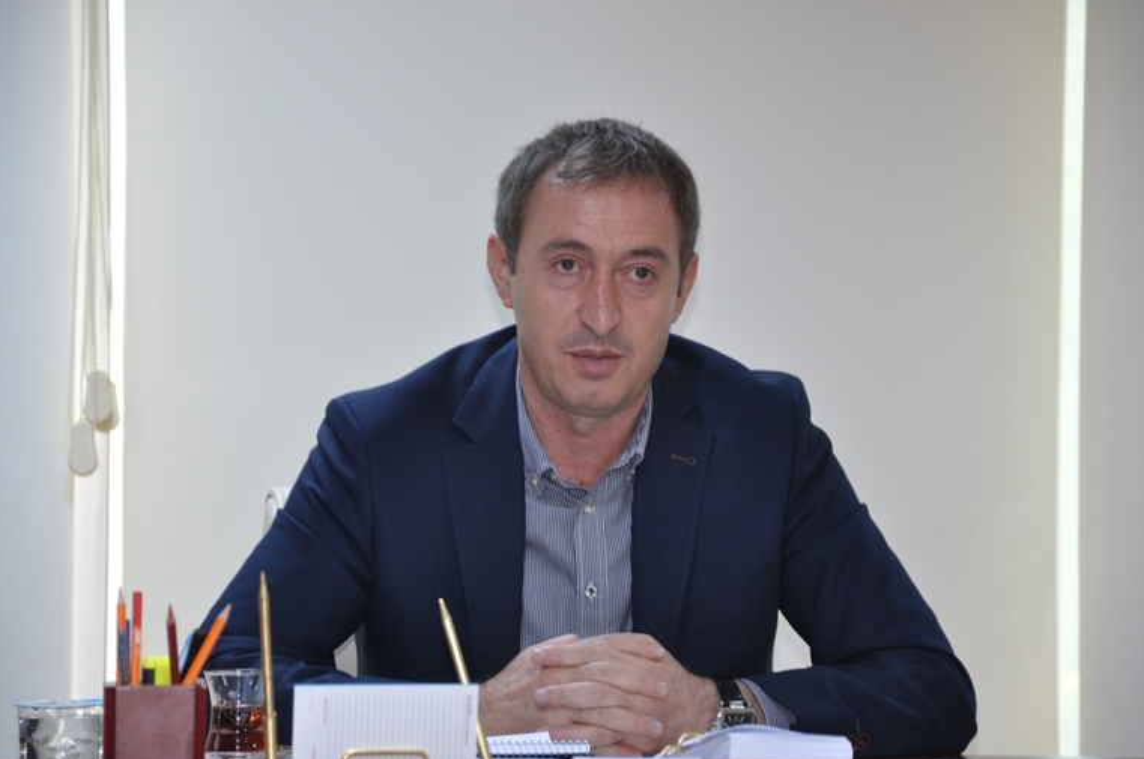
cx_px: 597
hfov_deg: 12.4
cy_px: 372
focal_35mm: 166
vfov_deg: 8.3
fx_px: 5252
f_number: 5.6
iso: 400
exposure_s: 1/15
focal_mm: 105
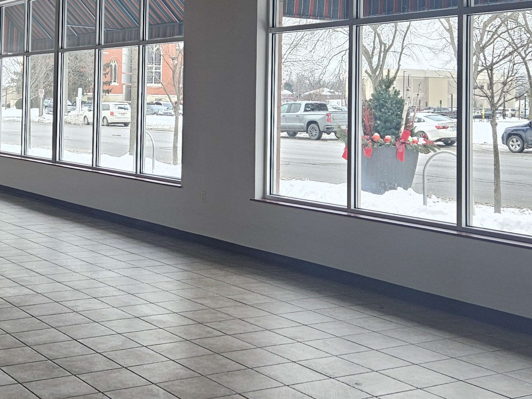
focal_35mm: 58
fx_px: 892
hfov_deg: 32.4
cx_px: 110
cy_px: 62
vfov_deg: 24.7
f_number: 1.8
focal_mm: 5.4
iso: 40
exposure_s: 1/120
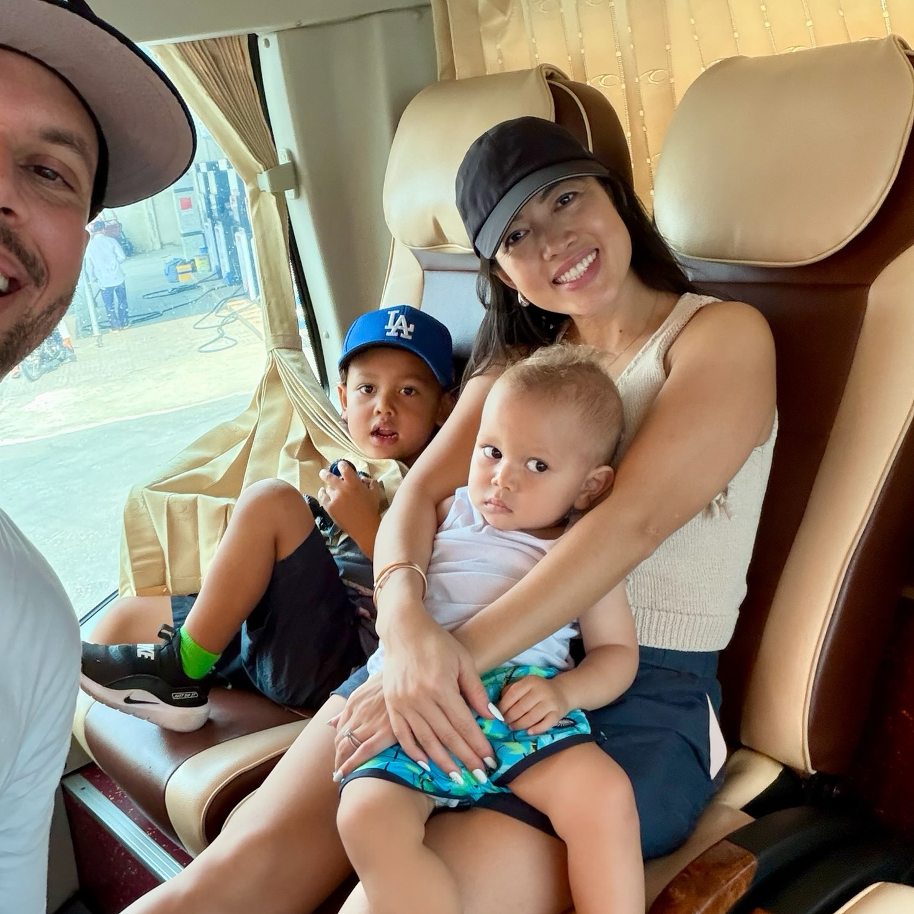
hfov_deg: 46.0
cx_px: 403
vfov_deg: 46.0
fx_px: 1075
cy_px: 452
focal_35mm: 36
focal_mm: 2.71
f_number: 1.9
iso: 400
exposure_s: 1/39
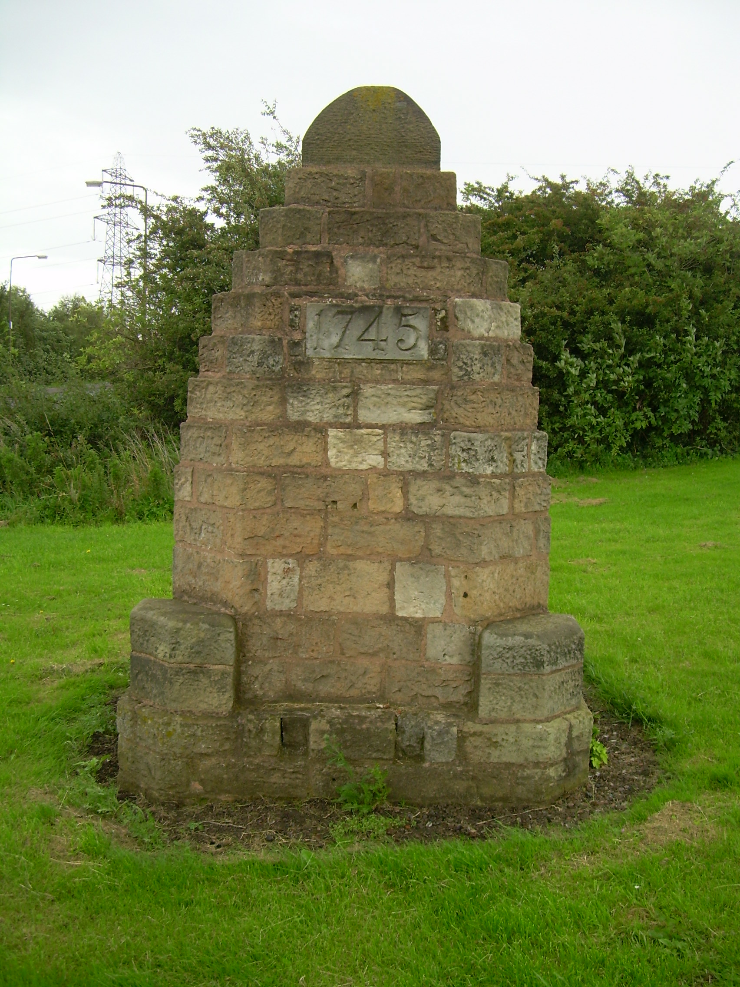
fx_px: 1083
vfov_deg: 49.0
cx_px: 370
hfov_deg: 37.7
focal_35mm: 38
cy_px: 494
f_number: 2.8
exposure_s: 1/115
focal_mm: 6.3
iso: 50
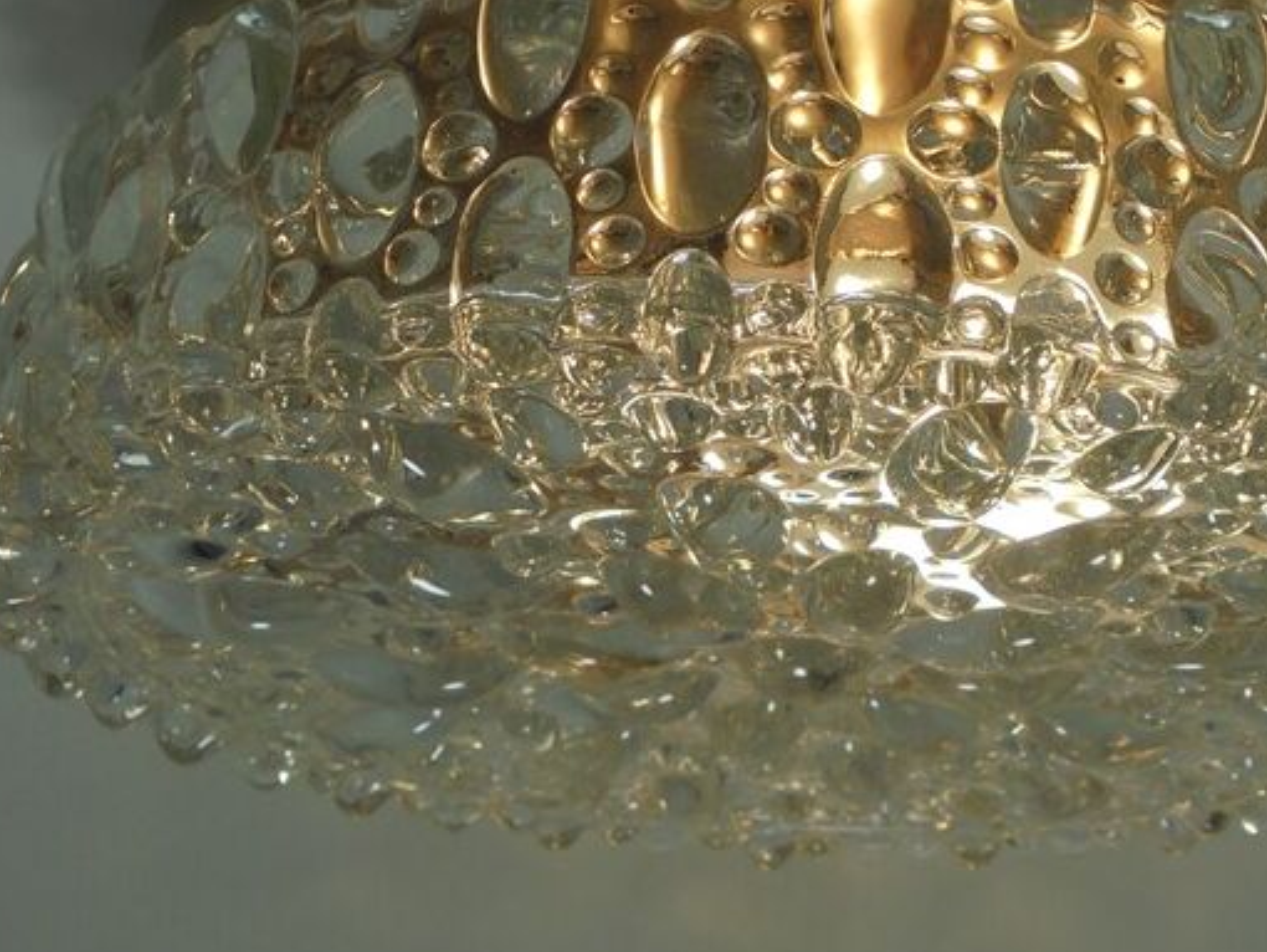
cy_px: 357
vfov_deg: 21.9
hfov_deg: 28.8
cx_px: 852
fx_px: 2453
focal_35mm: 67
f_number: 4.2
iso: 100
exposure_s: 1/250
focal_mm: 6.9
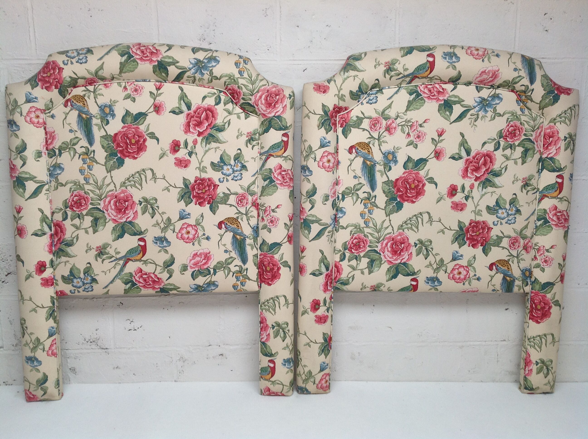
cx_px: 294
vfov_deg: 40.6
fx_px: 594
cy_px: 220
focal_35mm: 35
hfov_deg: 52.7
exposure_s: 1/20
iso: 80
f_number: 2.4
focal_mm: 4.28
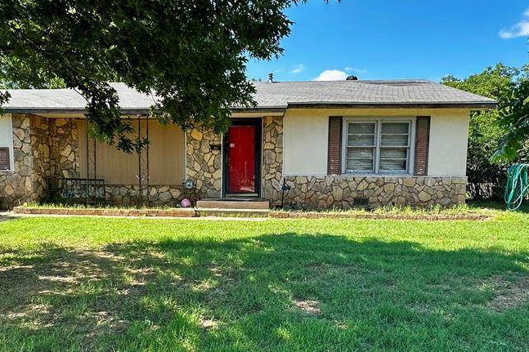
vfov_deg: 55.0
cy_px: 162
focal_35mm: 23
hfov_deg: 72.7
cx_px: 158
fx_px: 338
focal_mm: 2.22
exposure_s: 1/407
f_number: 2.2
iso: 40
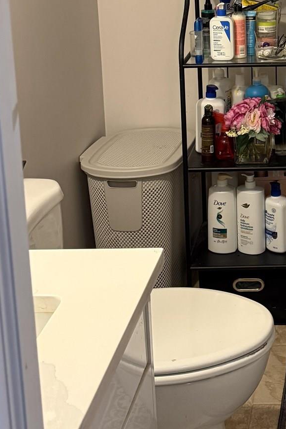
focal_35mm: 66
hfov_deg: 19.5
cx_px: 336
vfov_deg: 29.2
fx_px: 786
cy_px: 35
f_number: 1.78
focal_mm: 6.76
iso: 400
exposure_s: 1/60
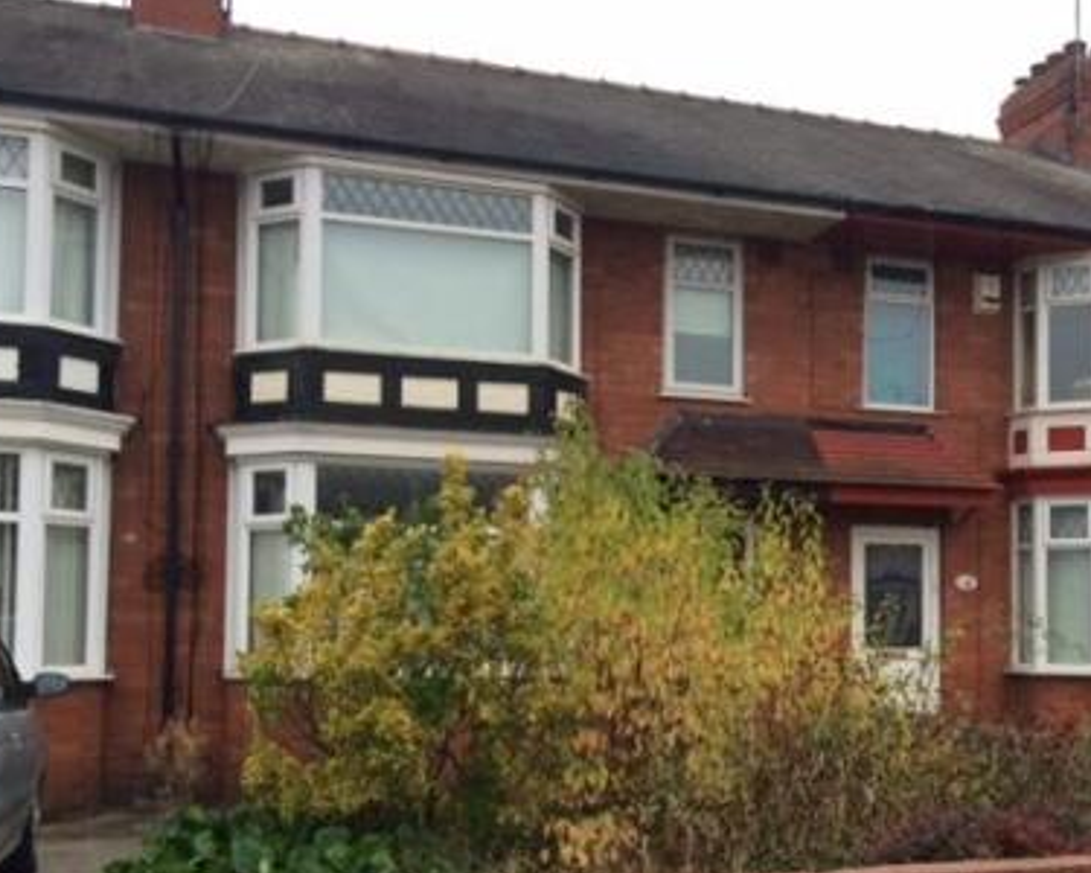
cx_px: 711
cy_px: 554
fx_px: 1421
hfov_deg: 41.6
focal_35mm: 44
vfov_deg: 33.9
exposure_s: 1/40
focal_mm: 4.15
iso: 40
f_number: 2.2
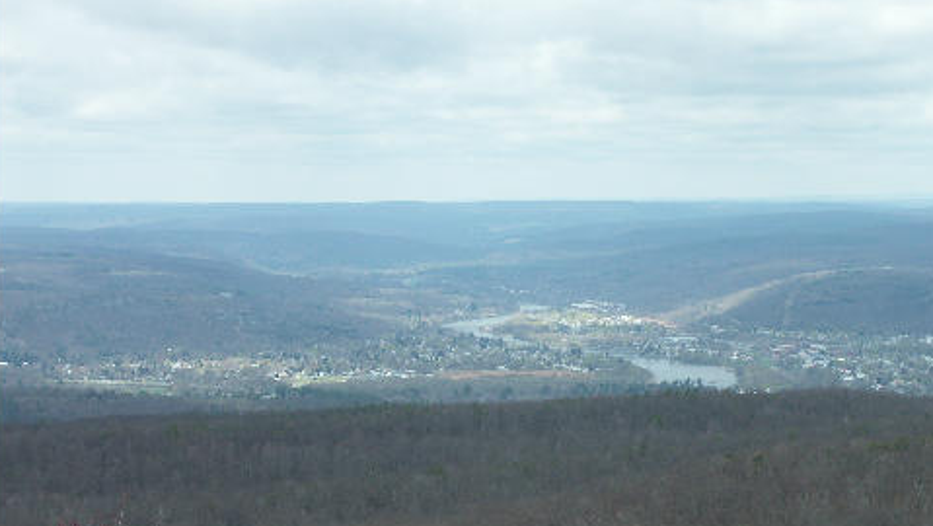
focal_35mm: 103
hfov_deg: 20.7
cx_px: 509
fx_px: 2549
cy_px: 353
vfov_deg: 11.8
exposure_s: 1/320
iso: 100
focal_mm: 21.19
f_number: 7.1
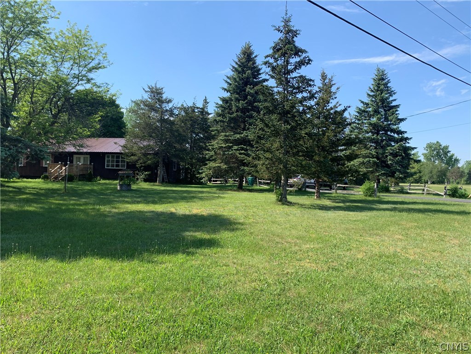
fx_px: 354
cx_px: 236
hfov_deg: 67.3
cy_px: 177
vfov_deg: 53.1
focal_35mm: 26
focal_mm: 4.25
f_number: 1.8
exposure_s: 1/1299
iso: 25
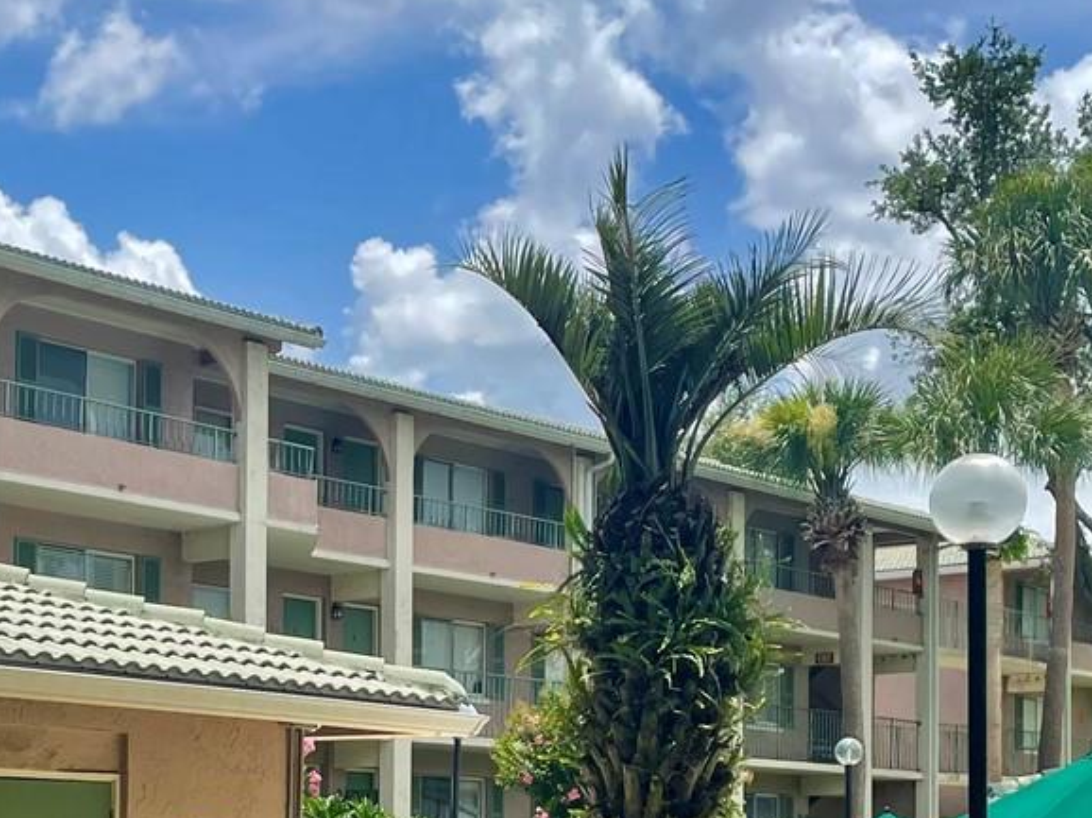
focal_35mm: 72
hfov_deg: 26.7
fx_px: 2270
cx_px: 263
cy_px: 784
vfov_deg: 19.9
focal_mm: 4.2
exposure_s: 1/3040
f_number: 1.6
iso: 32
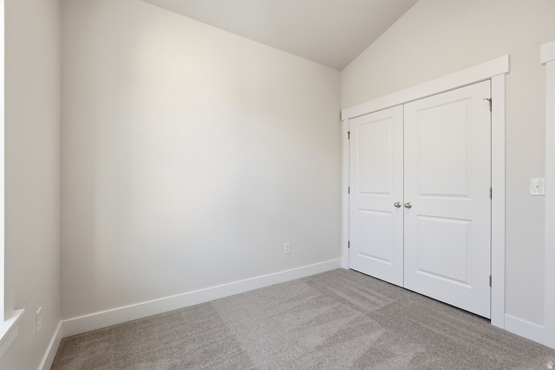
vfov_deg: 73.8
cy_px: 185
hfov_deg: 96.7
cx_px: 278
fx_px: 247
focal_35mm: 16
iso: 250
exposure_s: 1/200
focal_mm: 16
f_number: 10
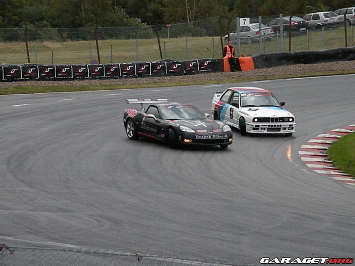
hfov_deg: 11.6
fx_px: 1743
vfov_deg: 8.7
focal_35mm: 170
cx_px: 178
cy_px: 133
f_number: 5.6
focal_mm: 30.1
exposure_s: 1/2132
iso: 640
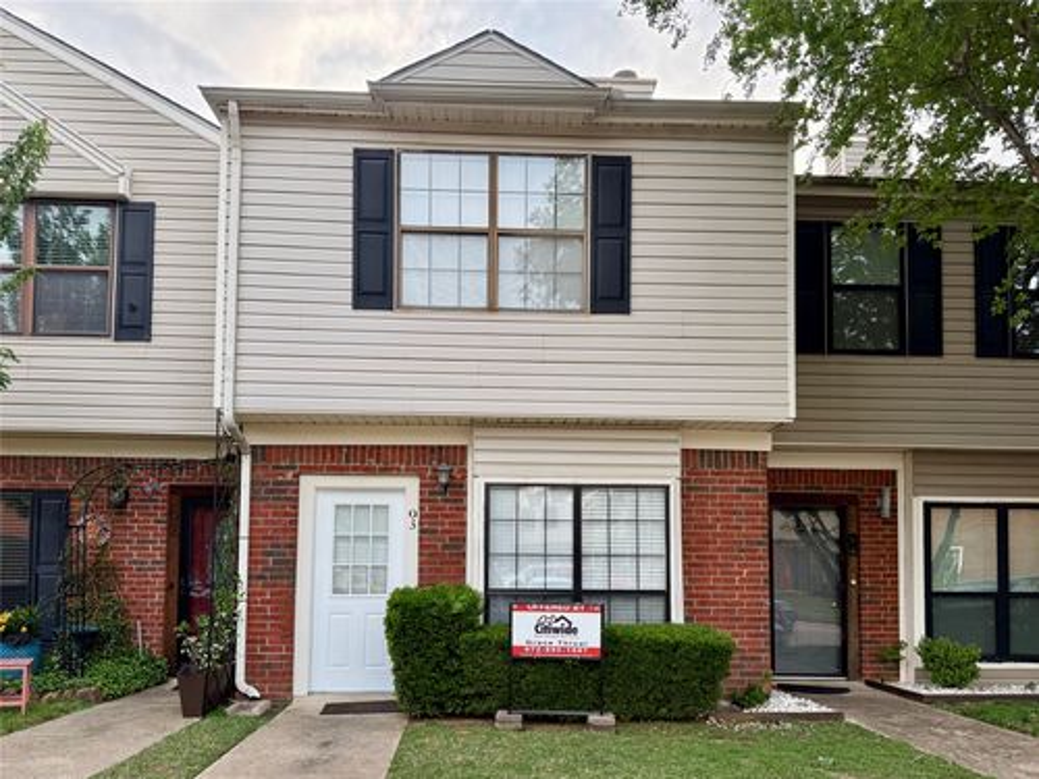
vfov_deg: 56.8
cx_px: 520
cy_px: 390
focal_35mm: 24
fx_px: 720
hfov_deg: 71.6
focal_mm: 6.76
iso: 100
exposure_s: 1/598
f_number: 1.78
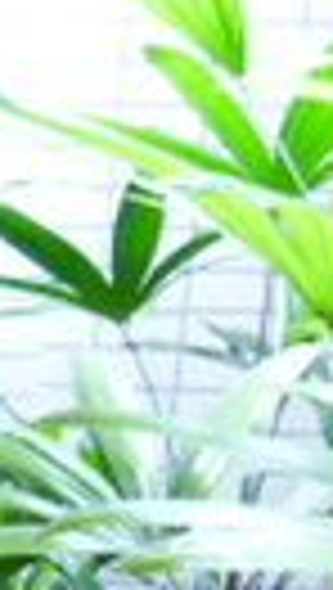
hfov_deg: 7.5
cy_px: 304
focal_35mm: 116
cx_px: -986
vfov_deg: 18.4
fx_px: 1815
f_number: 2.8
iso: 400
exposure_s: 1/13
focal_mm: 3.58
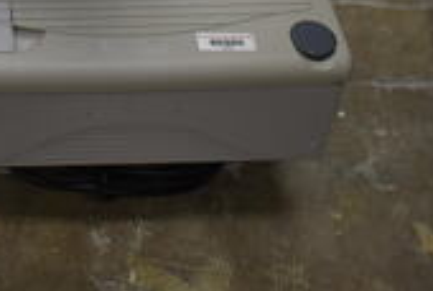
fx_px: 1169
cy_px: -143
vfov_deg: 13.4
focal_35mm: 97
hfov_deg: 19.8
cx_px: -74
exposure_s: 1/30
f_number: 3.5
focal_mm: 18
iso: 160
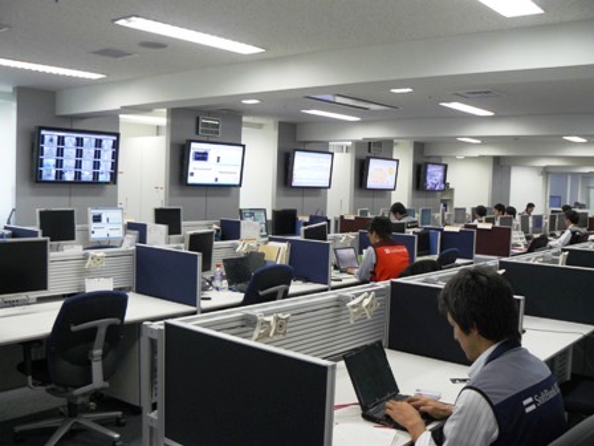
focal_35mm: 36
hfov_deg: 51.4
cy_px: 223
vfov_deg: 39.7
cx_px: 297
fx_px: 618
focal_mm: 6
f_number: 2.8
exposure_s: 1/30
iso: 160
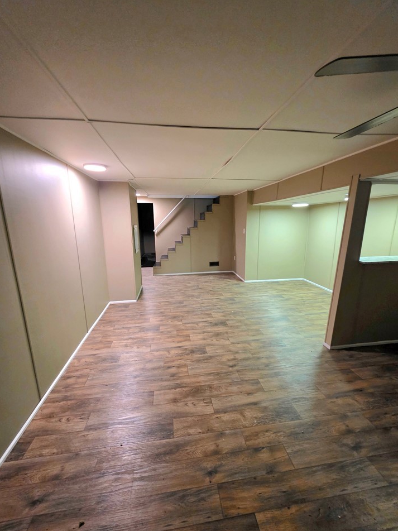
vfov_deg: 102.0
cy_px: 275
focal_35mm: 14
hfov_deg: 85.7
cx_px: 202
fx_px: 215
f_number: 1.9
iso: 640
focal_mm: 2.2
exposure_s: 1/60.2
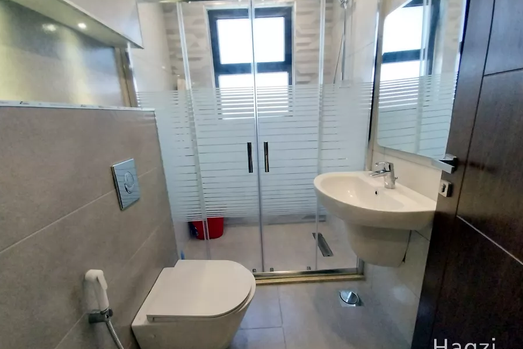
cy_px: 170
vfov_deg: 81.2
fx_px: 203
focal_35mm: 14
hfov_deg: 104.2
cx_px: 267
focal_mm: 1.3
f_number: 2.2
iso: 250
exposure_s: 1/33
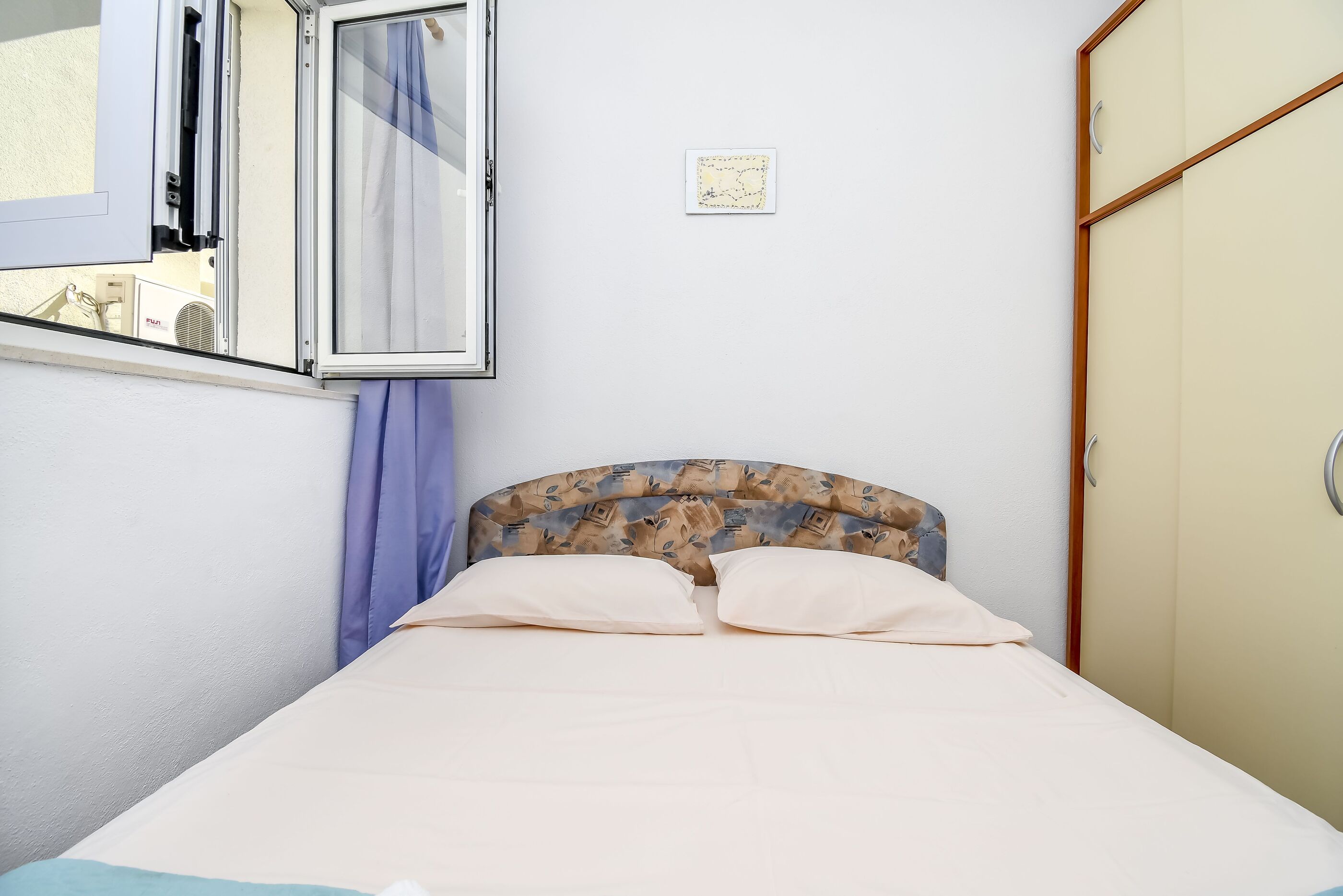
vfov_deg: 77.3
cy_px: 448
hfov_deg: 100.4
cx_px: 672
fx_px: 560
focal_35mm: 15
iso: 160
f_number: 8
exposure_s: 1/160
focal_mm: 10
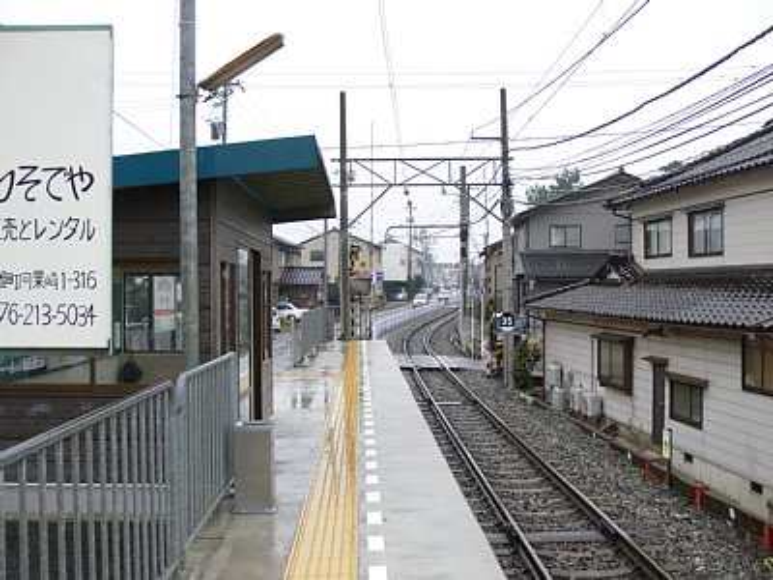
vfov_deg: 38.7
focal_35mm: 37
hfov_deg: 50.1
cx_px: 386
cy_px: 290
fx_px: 826
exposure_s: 1/50
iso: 80
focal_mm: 7.8
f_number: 2.8
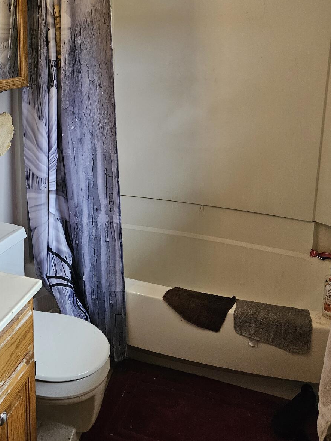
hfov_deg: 35.8
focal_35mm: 39
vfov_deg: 47.0
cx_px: 76
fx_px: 497
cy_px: 144
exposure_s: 1/120
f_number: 1.8
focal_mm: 5.4
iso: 500
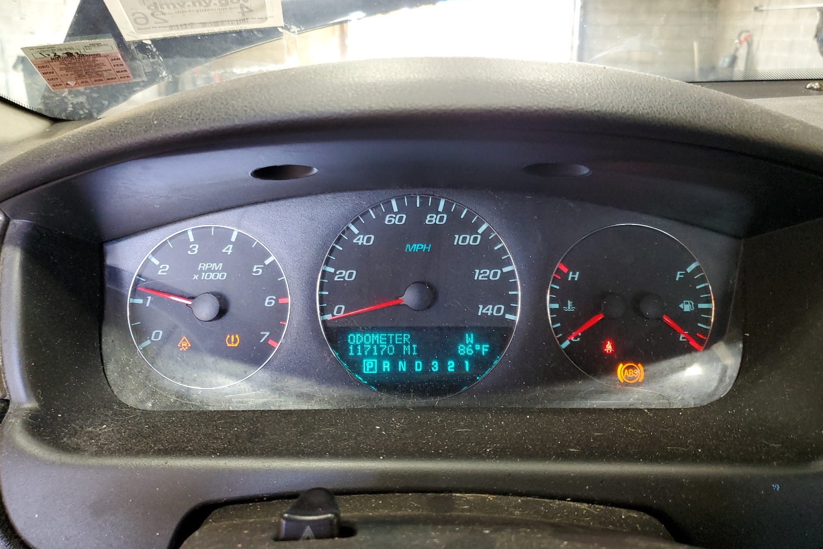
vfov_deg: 46.3
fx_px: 640
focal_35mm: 28
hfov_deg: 65.5
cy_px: 245
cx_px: 425
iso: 147
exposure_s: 1/60.2
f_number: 1.5
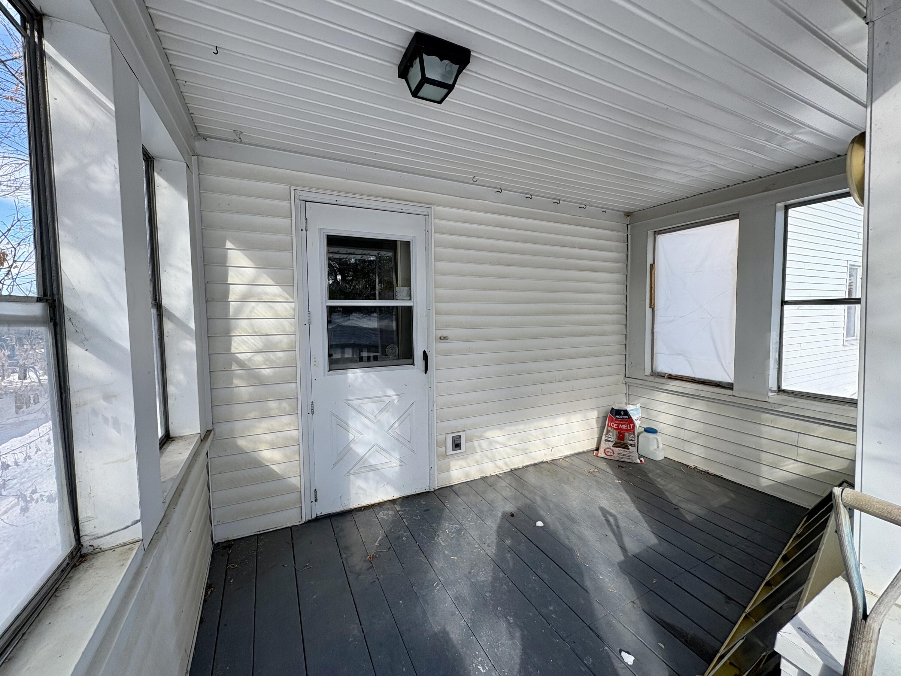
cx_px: 450
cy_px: 338
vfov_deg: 85.7
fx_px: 364
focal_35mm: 14
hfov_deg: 102.1
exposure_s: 1/525
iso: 40
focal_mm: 2.22
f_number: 2.2
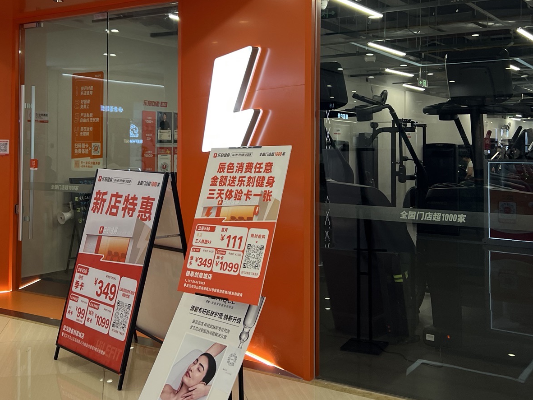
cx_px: 265
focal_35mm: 44
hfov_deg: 43.0
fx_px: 677
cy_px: 131
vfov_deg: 32.6
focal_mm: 5.7
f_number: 1.5
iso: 50
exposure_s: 1/100
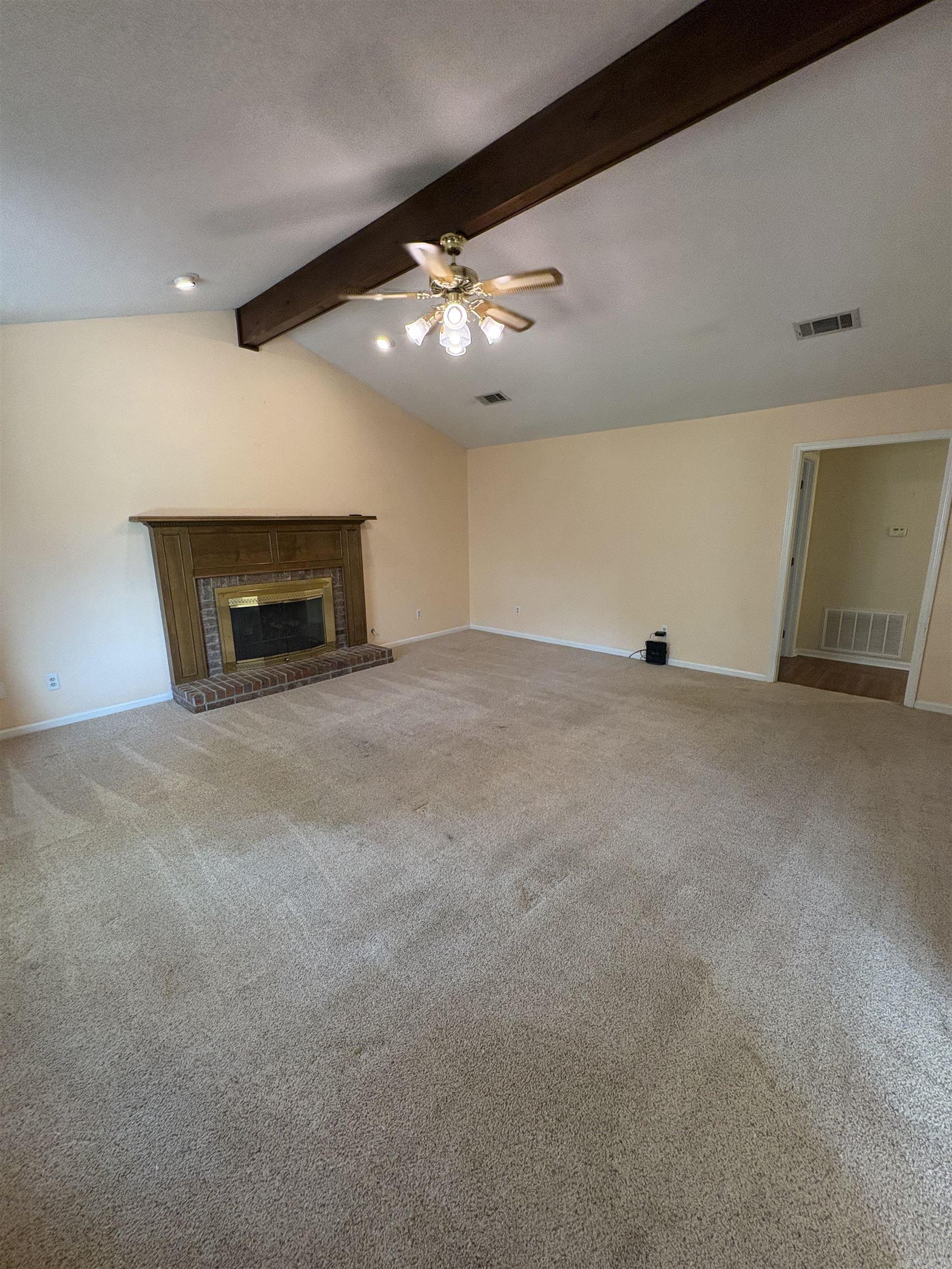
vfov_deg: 102.1
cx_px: 476
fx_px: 513
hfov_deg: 85.7
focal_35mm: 14
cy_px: 634
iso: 320
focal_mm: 2.22
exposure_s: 1/120
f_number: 2.2
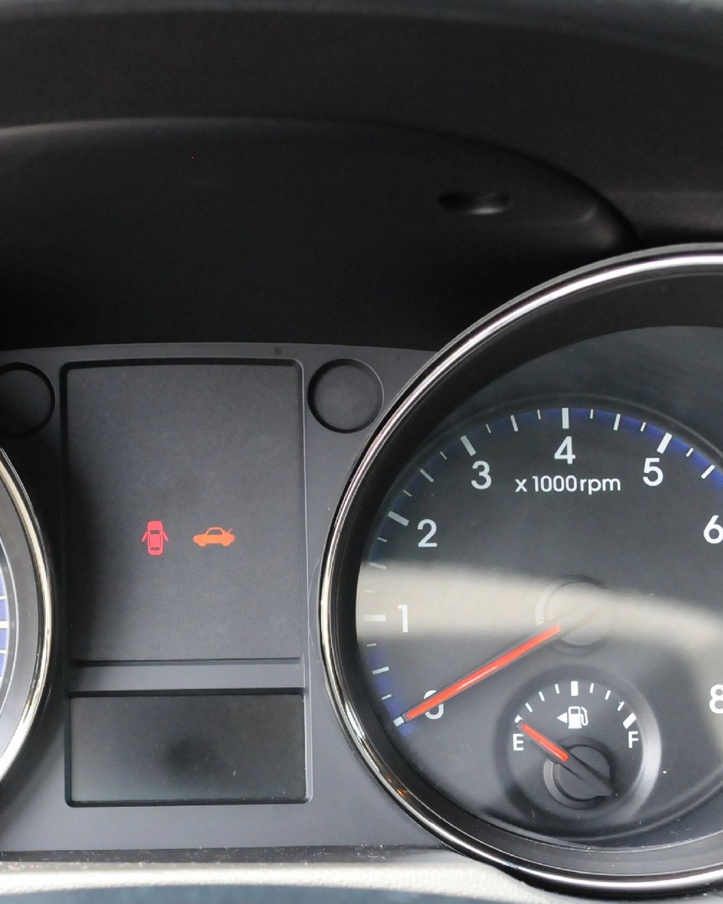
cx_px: 205
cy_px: 557
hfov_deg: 20.3
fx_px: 2006
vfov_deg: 25.3
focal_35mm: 75
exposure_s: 1/200
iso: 2000
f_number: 5.6
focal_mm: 26
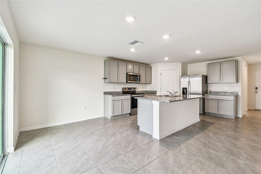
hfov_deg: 100.4
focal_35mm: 15
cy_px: 87
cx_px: 130
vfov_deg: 77.3
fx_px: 109
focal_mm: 10
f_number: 7.1
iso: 100
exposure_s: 1/15
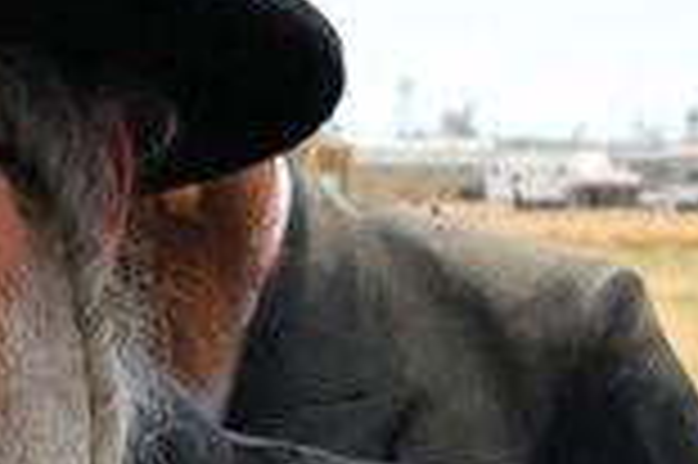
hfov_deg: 7.2
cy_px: 788
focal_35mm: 278
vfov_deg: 4.9
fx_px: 5384
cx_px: -473
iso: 250
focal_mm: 28
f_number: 10
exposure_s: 1/400
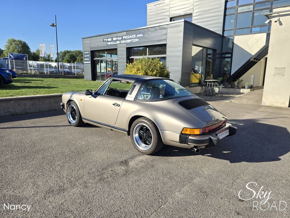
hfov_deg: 73.9
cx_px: 145
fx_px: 193
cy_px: 109
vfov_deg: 58.9
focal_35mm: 23
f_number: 1.7
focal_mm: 6.3
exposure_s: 1/511
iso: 12
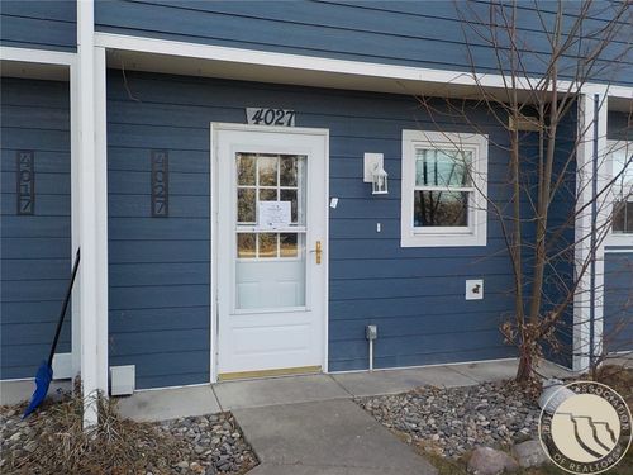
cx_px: 316
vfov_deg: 46.8
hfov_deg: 60.0
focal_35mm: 30
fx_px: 549
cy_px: 238
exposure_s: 1/250
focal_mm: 4.1
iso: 125
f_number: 3.3
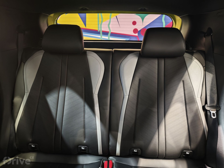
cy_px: 84
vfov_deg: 58.9
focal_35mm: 23
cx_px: 112
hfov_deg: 73.9
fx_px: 149
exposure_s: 1/20
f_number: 1.63
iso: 6400
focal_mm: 8.72
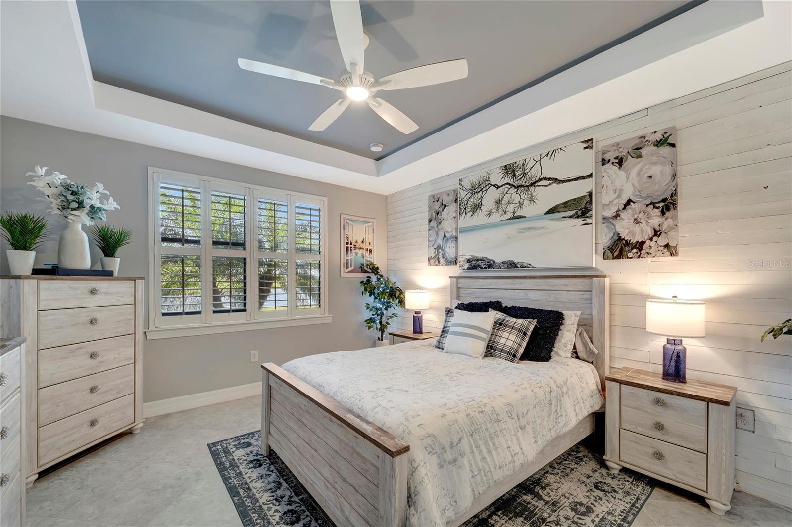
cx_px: 396
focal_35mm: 14
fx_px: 308
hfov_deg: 104.3
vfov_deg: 81.2
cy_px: 264
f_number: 9
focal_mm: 14
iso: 250
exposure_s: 1/5
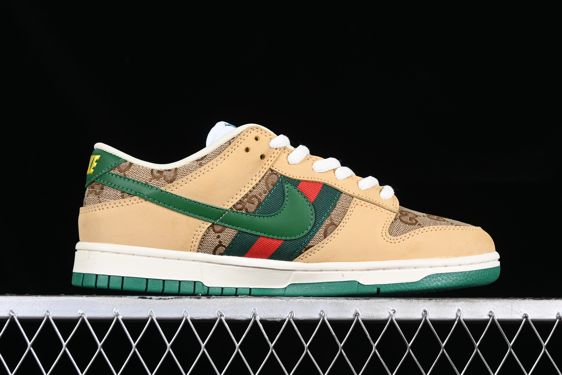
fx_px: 1171
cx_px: 281
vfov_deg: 18.2
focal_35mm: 75
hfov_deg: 27.0
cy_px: 188
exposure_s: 1/80
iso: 160
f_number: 7.1
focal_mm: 50
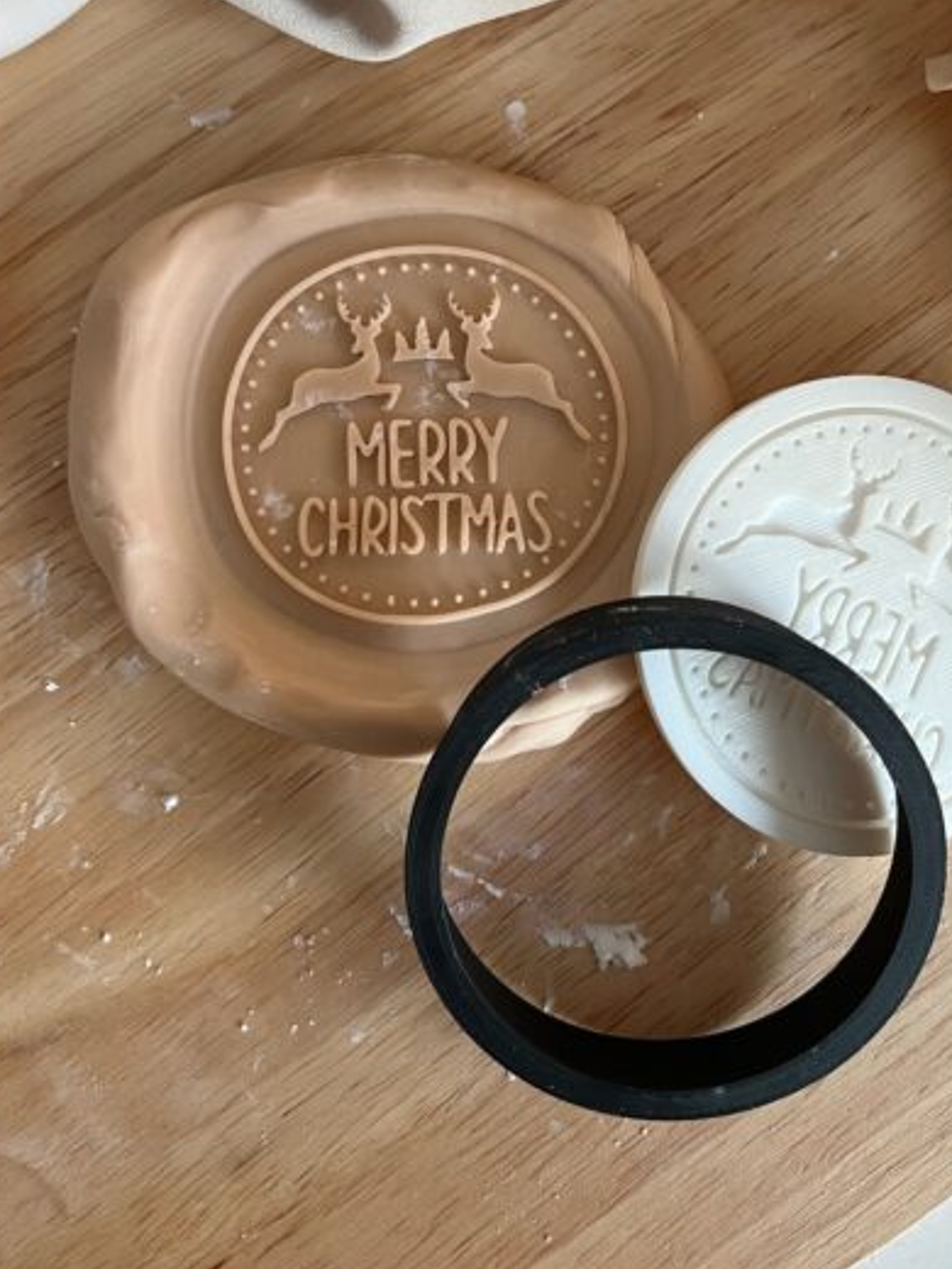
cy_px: 400
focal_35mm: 40
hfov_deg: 35.9
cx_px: 505
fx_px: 1467
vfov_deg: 45.9
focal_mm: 5.7
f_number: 1.5
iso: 125
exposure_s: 1/88
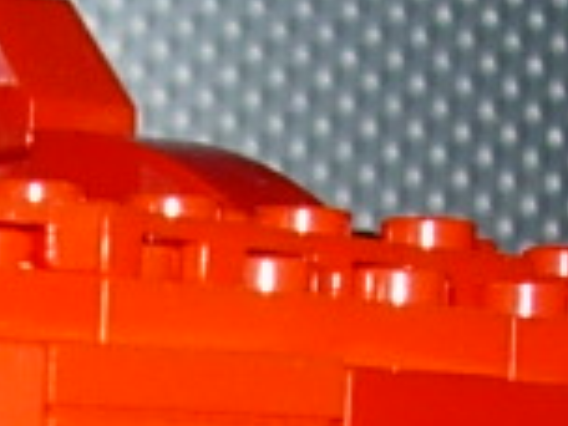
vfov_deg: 5.6
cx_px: -45
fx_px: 4201
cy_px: 949
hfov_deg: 7.7
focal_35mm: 256
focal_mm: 7.8
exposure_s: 1/64
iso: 79
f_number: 4.8
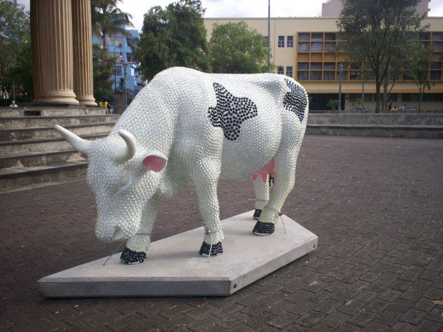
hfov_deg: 51.4
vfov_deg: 39.6
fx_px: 460
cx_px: 222
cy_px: 166
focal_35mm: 36
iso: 100
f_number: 4.5
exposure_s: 1/283
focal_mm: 6
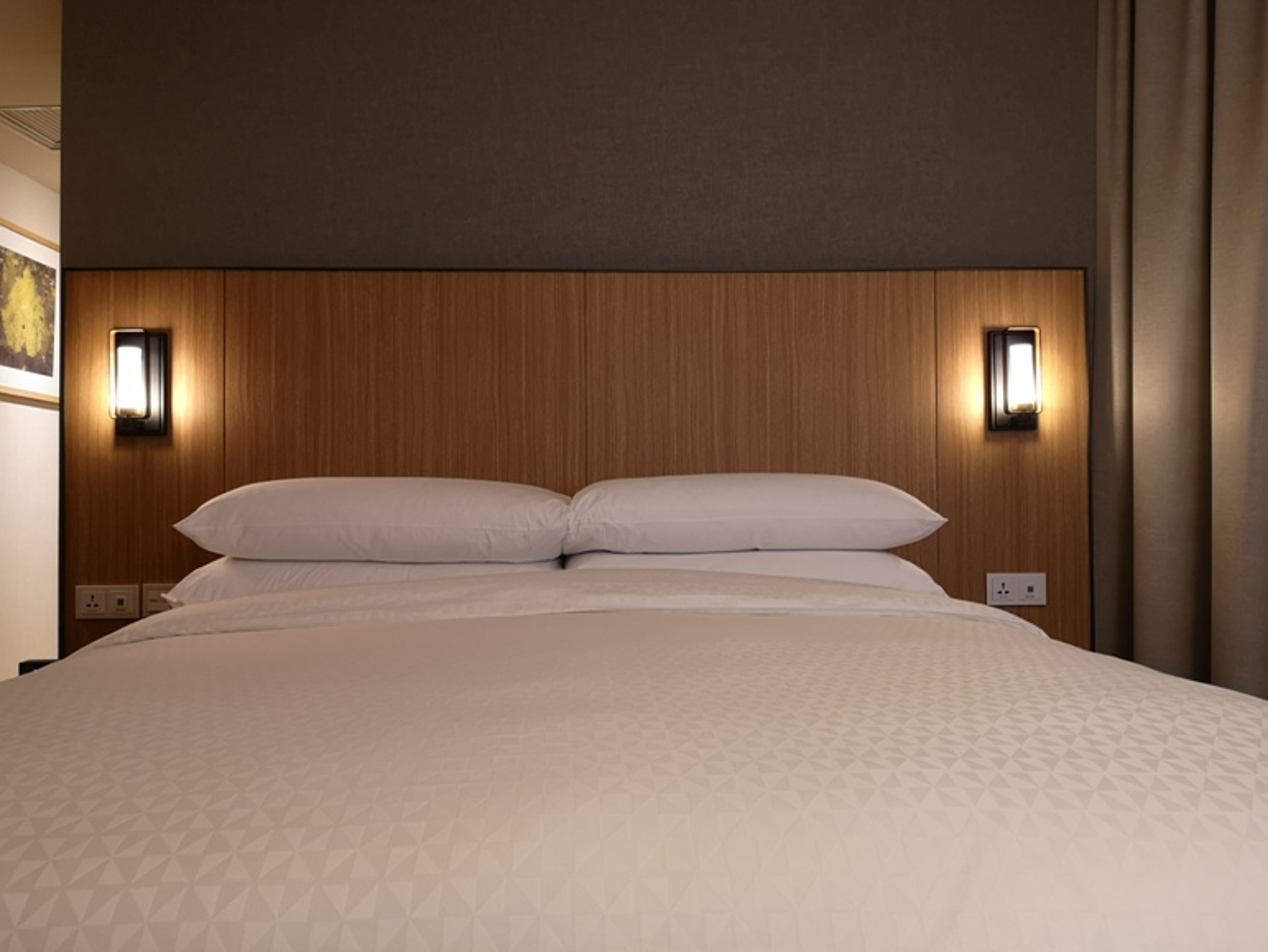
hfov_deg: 63.4
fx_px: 1026
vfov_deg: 49.8
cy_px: 464
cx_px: 635
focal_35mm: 28
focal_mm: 3.95
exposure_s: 1/30
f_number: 1.8
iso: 200
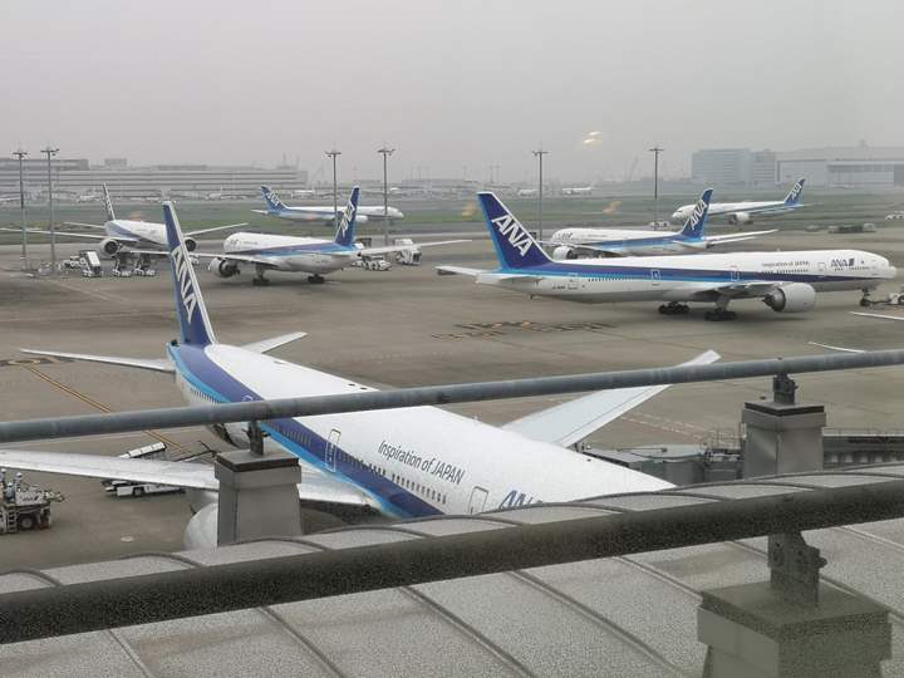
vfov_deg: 25.7
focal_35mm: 57
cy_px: 339
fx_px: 1489
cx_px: 452
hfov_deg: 33.8
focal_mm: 3.95
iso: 50
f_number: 1.8
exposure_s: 1/661
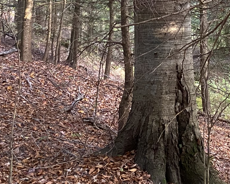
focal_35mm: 74
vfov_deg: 19.2
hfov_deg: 25.6
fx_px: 504
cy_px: -52
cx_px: 148
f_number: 1.8
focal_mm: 4.25
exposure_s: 1/46
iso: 500
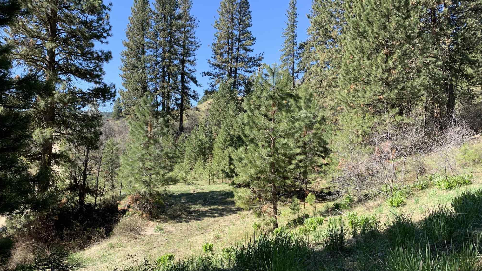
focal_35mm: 29
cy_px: 150
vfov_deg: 40.1
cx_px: 245
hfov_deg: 66.1
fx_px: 371
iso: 25
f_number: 1.8
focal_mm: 4.25
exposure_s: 1/683
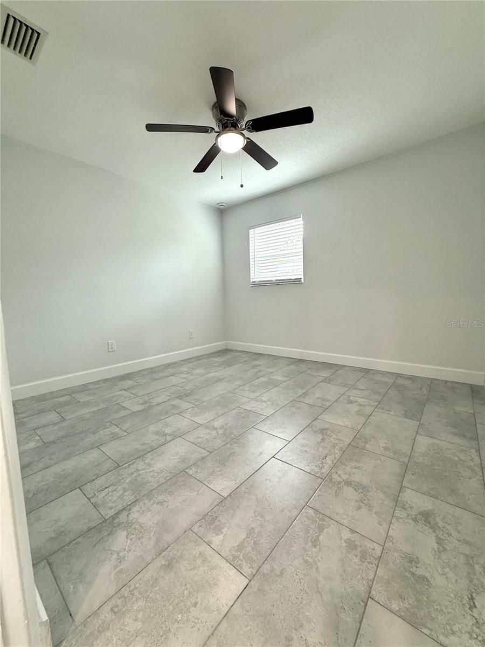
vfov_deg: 102.1
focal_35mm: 14
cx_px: 242
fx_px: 262
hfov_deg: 85.7
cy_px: 324
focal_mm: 2.22
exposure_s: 1/99
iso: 160
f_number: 2.2
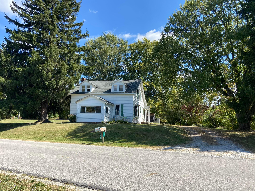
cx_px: 128
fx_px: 192
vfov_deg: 53.1
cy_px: 96
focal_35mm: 26
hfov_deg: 67.3
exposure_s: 1/1543
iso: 32
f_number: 1.8
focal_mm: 4.25
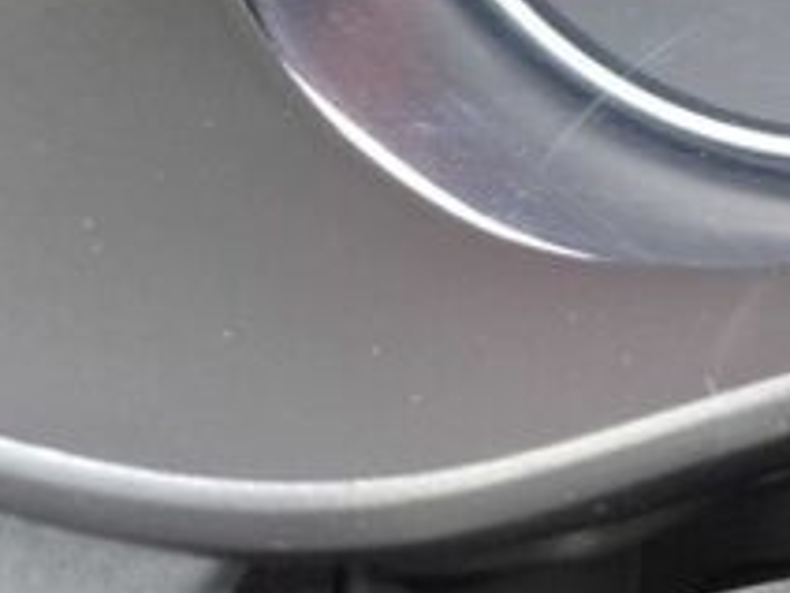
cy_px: -52
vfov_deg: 13.1
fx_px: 2533
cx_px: 1714
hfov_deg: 14.0
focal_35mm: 111
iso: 200
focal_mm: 5.54
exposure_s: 1/50
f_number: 1.8
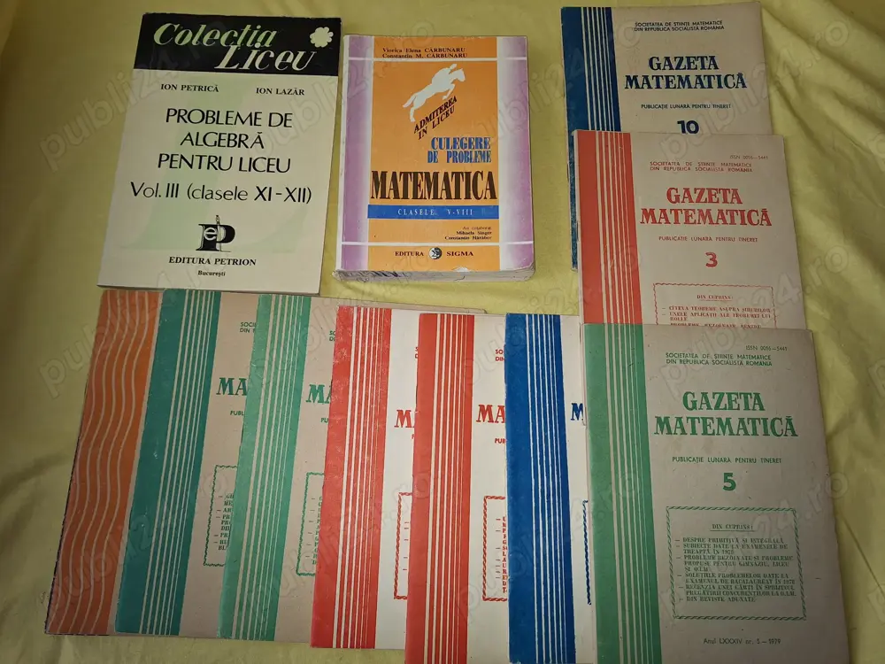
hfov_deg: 73.9
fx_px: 588
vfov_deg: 58.9
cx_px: 442
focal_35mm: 23
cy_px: 332
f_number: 1.8
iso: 40
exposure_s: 1/50
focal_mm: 5.54
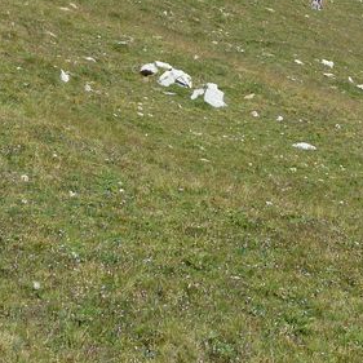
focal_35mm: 63
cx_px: 287
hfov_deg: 26.8
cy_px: 16
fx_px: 747
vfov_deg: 26.1
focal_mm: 4.1
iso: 80
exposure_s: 1/400
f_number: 4.5
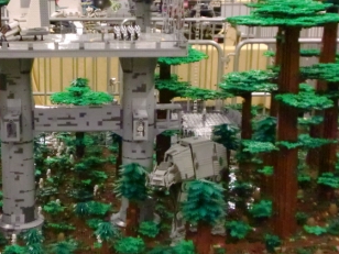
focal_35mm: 67
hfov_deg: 28.7
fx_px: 656
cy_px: 134
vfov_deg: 21.9
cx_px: 107
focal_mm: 8.44
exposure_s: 1/30
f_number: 3.6
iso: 1600
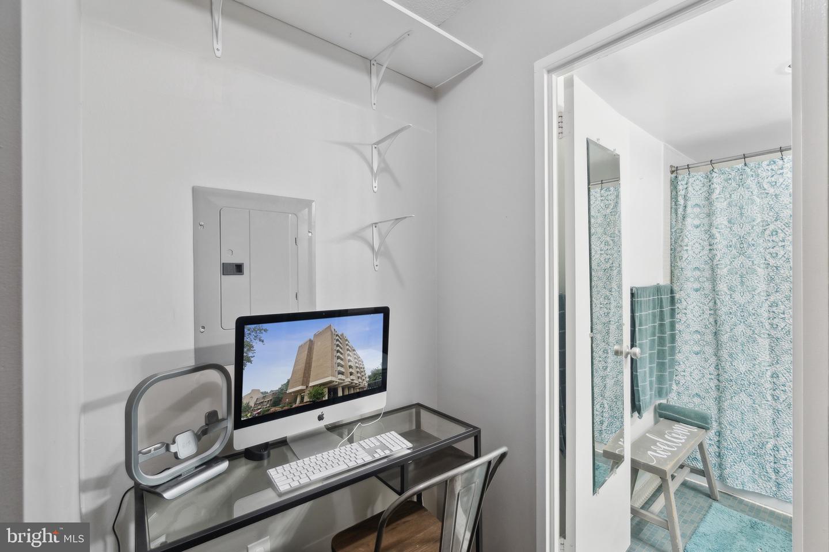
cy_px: 276
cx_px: 414
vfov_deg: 77.3
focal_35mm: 15
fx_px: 345
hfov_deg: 100.4
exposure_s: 1/6
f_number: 7.1
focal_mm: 10
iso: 200
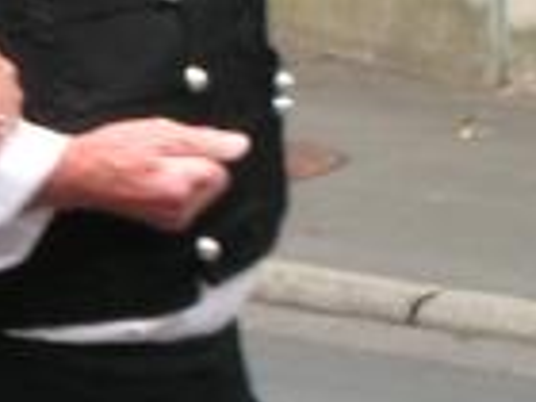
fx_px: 6101
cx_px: -406
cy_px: 176
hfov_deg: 5.0
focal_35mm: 394
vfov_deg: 3.8
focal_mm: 13.2
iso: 50
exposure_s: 1/125
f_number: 4.5
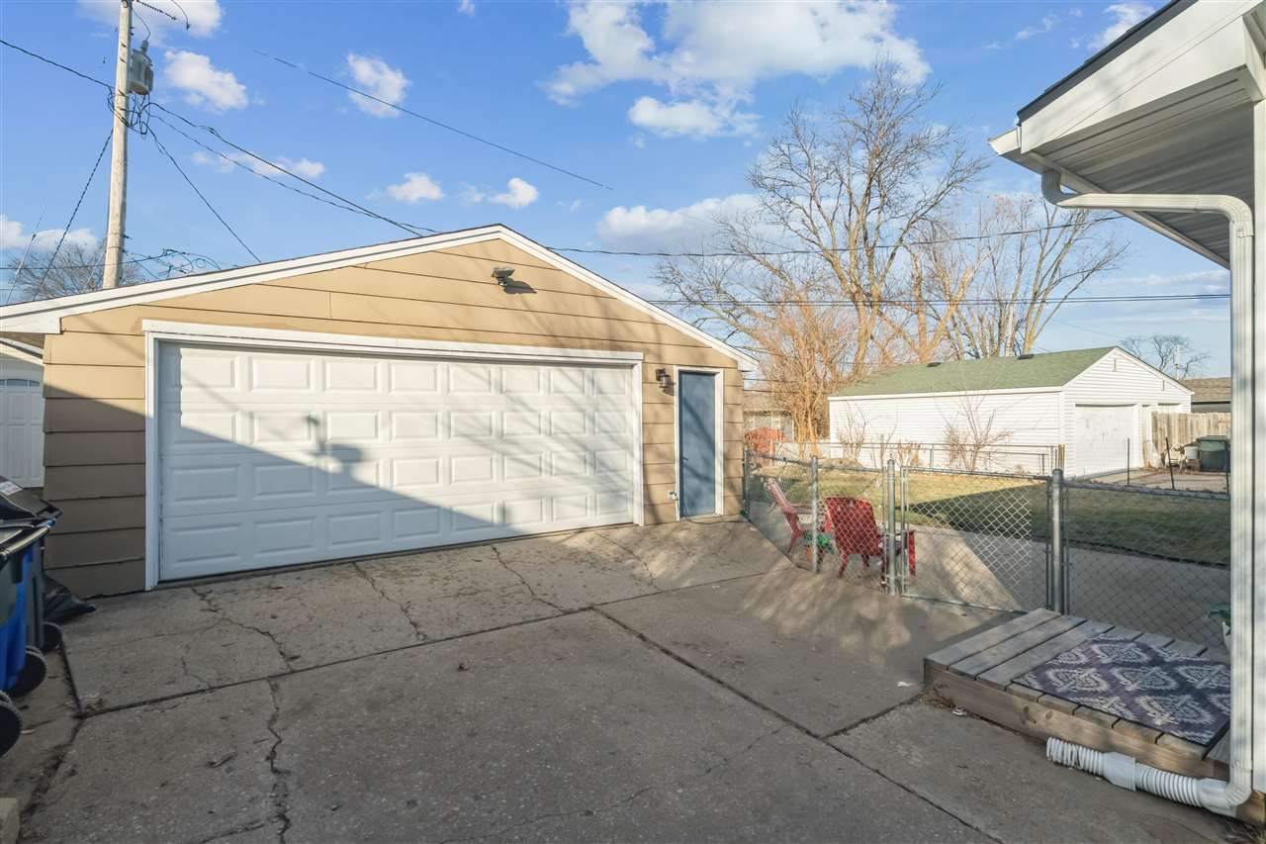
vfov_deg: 73.7
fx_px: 563
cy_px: 422
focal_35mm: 16
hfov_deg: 96.7
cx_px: 633
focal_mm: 16
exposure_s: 1/320
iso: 400
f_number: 10
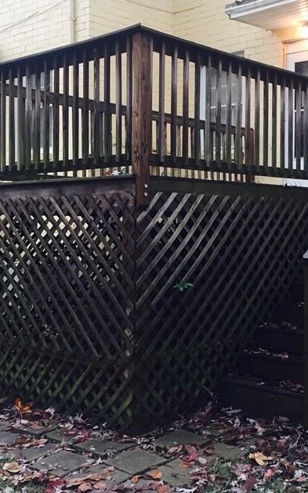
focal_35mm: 50
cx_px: 230
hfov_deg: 25.5
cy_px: 216
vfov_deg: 40.3
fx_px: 672
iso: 40
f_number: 2.2
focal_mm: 4.15
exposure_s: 1/30
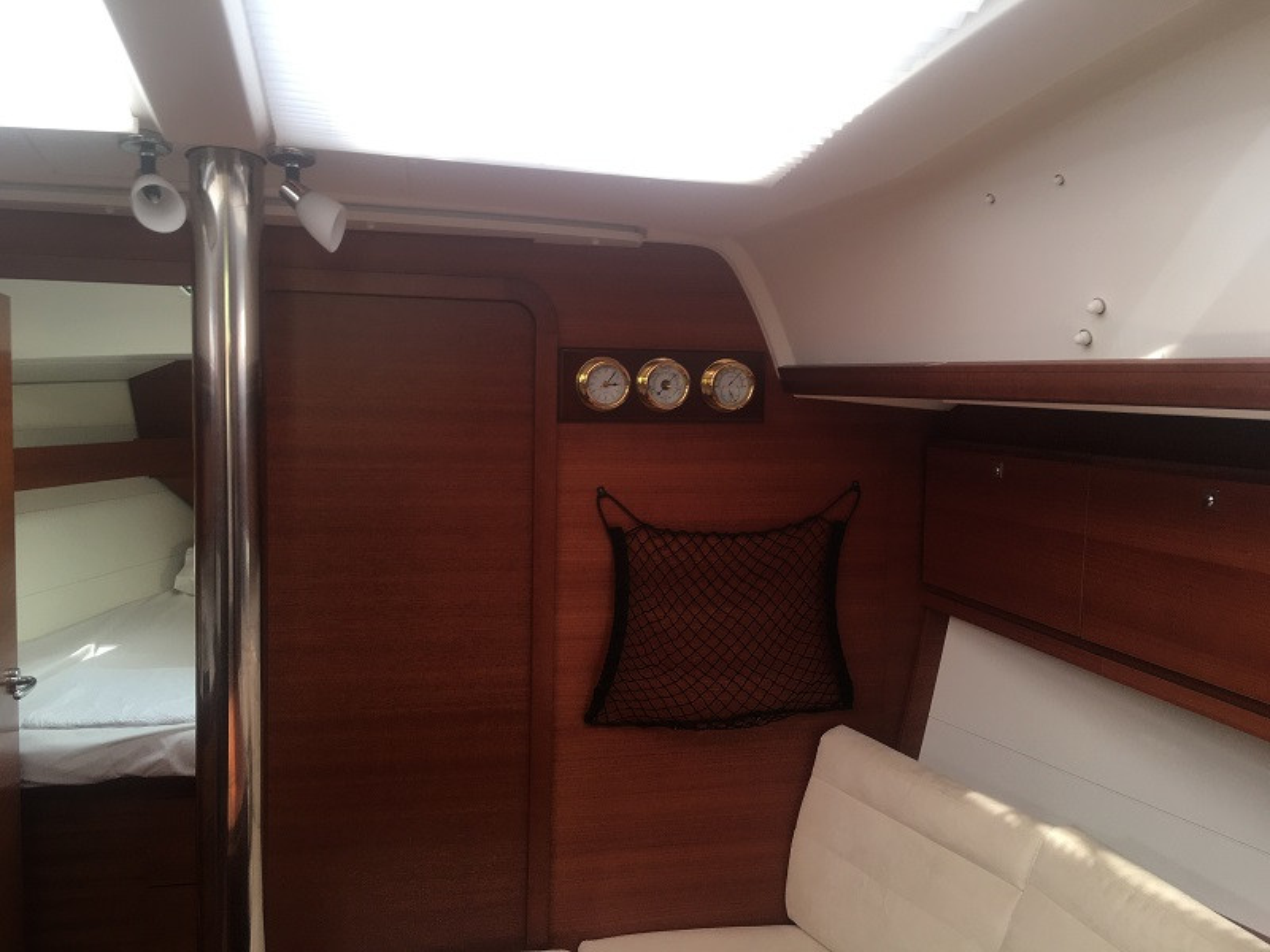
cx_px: 635
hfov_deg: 61.7
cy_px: 476
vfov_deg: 48.2
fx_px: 1064
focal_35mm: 29
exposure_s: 1/50
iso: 32
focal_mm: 4.15
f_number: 2.2
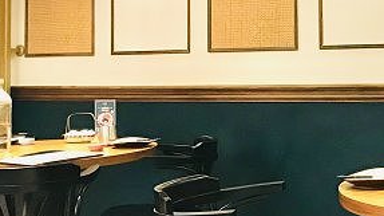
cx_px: 399
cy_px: -5
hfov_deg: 23.8
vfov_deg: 14.0
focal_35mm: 85
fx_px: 865
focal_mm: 3.99
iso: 50
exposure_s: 1/15
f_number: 1.8
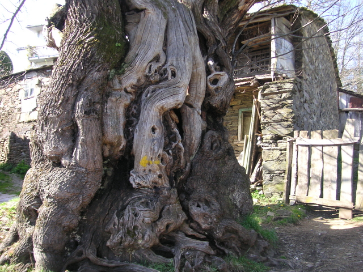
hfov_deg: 50.1
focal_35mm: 37
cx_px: 182
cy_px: 136
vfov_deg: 38.7
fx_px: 388
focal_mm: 6.1
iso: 50
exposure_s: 1/125
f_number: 2.8
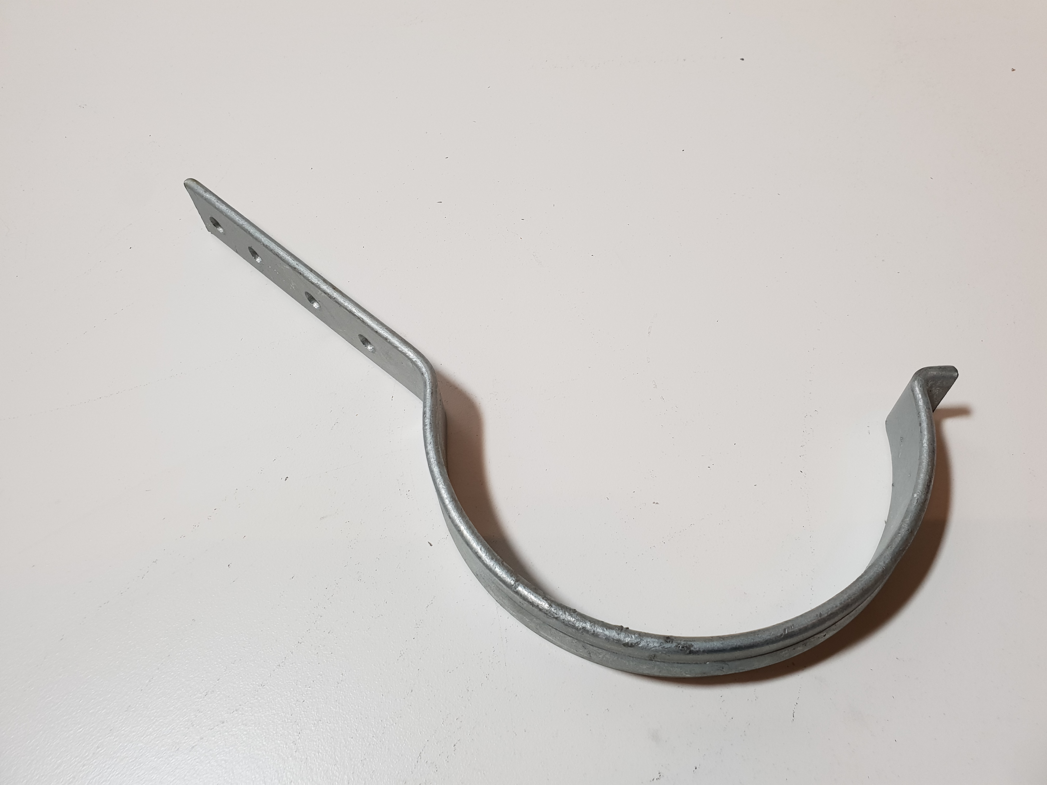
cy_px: 392
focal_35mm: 26
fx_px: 786
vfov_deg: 53.1
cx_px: 524
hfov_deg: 67.3
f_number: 2.4
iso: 100
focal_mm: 4.3
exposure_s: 1/50
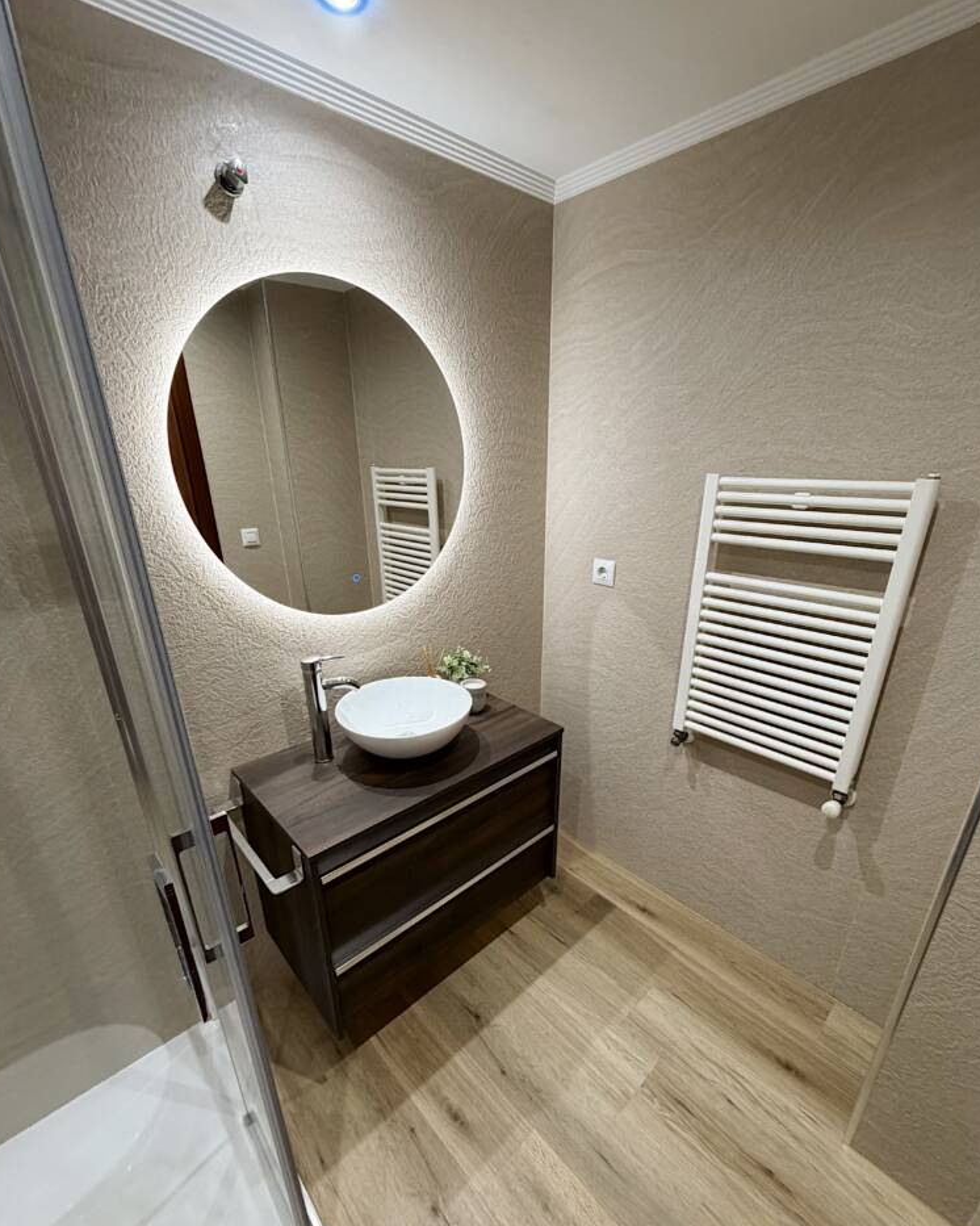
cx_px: 490
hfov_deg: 84.0
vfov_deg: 96.5
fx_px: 544
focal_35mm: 15
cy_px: 669
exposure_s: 1/100
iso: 200
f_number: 2.2
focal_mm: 2.22
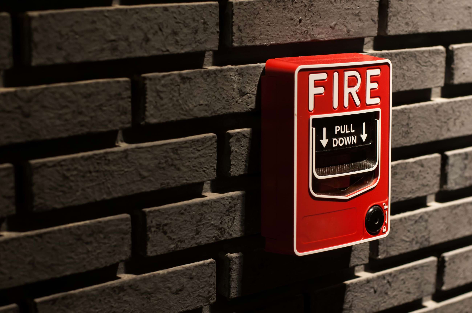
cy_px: 156
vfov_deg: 18.1
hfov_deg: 27.0
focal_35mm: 75
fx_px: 982
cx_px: 236
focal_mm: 50
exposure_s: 1/80
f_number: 4
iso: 400
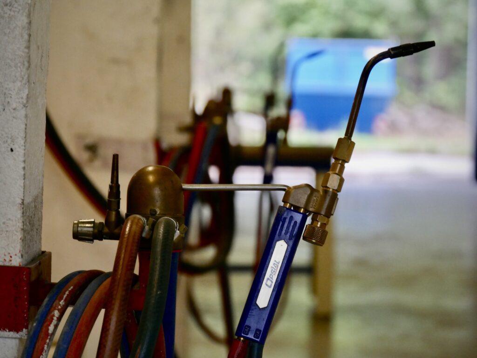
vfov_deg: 10.8
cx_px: 238
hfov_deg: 14.3
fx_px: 1902
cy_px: 179
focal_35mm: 138
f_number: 5.4
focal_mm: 69
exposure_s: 1/160
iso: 1600
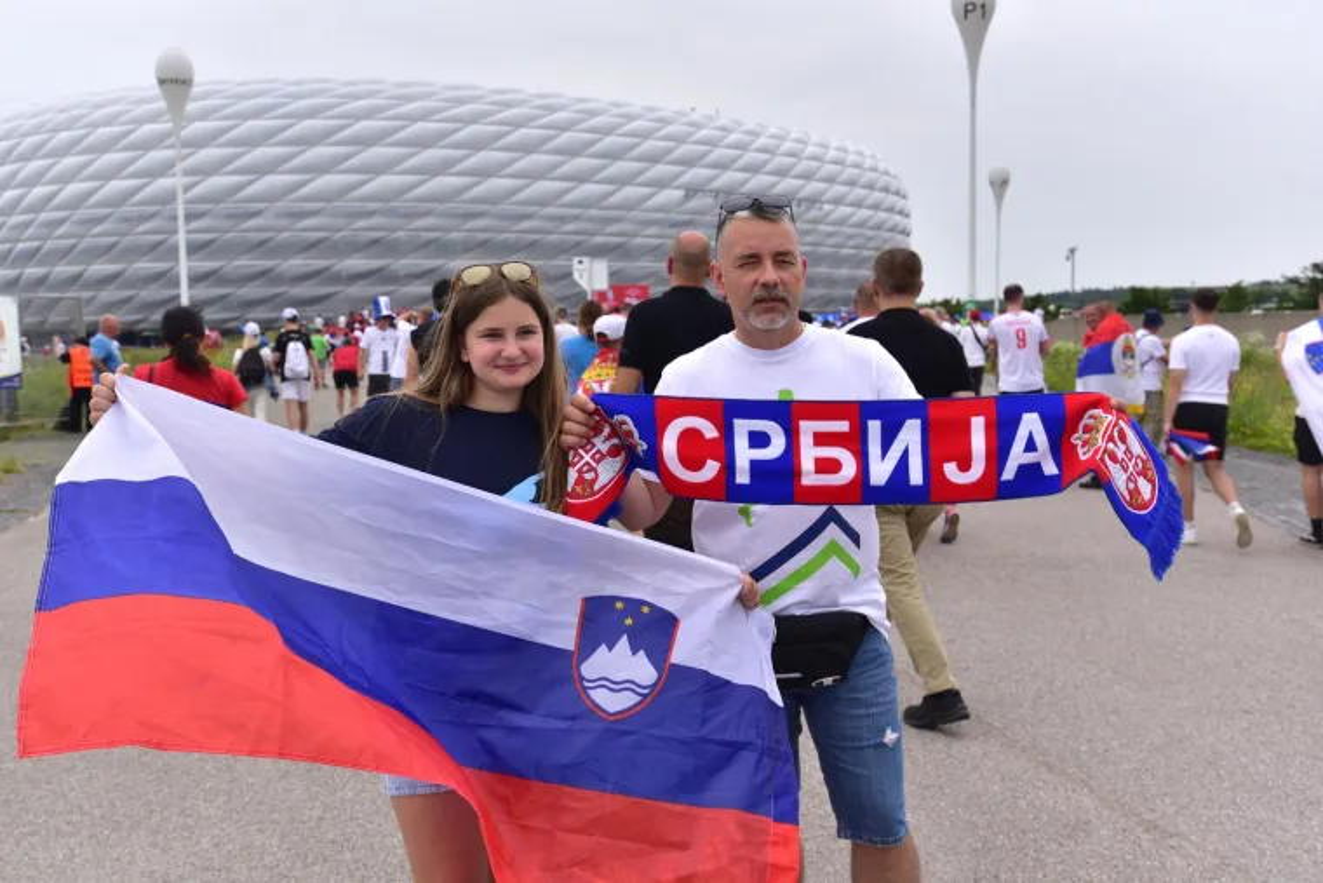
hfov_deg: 54.4
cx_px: 662
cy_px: 442
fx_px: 1286
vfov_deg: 37.9
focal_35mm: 35
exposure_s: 1/2000
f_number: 5.6
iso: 320
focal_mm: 35
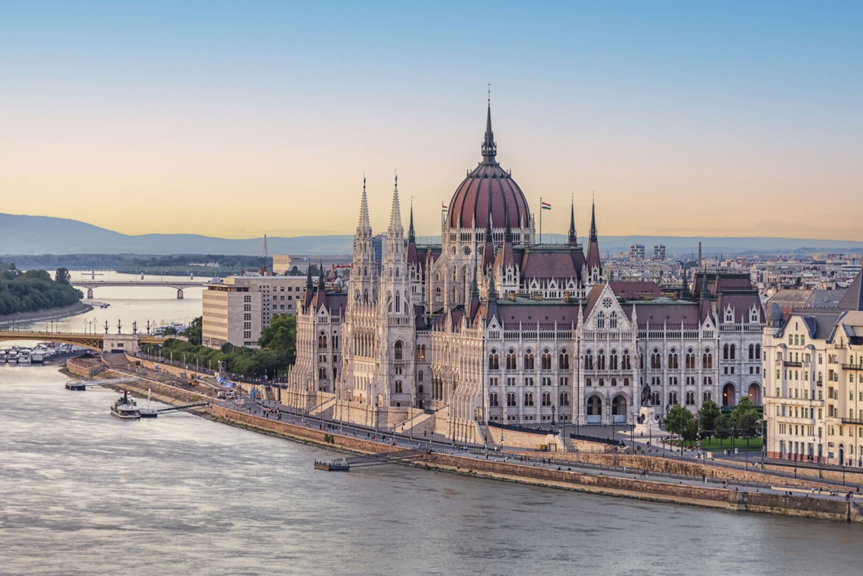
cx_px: 432
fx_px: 4077
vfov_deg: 8.1
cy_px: 288
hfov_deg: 12.1
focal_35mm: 170
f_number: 5.6
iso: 64
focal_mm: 170
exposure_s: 1/13
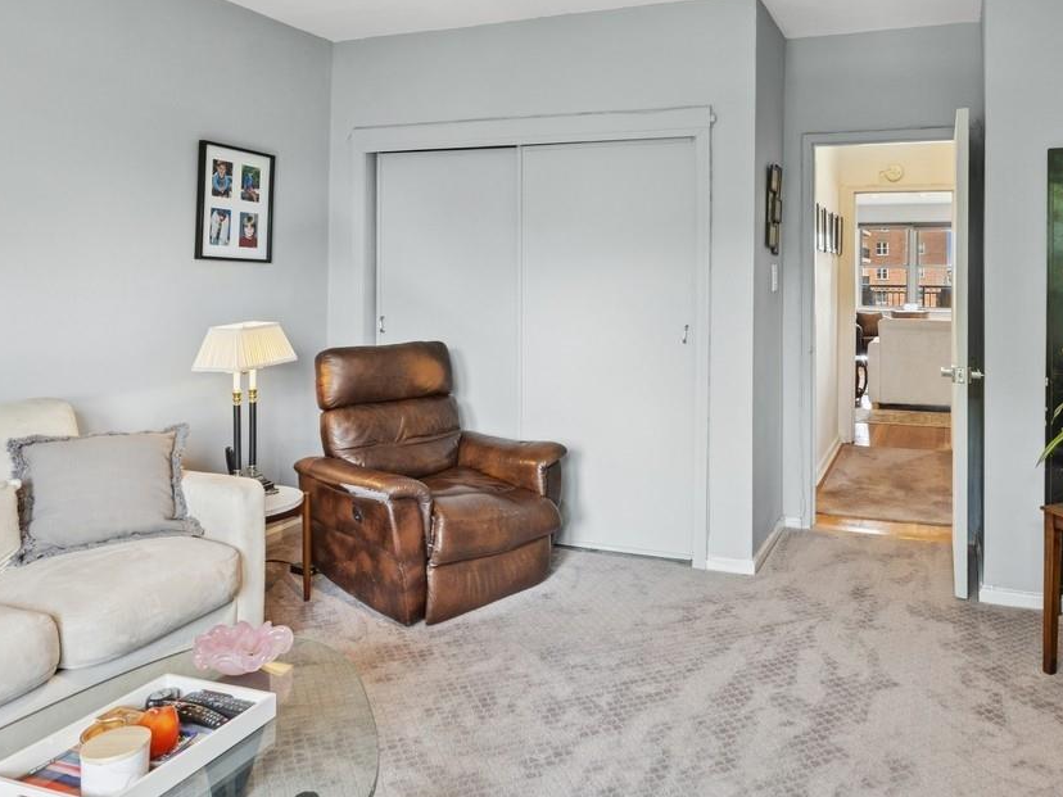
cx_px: 664
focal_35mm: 26
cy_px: 259
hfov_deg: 66.3
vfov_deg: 52.0
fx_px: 798
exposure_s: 1/25
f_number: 8
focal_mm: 14
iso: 400
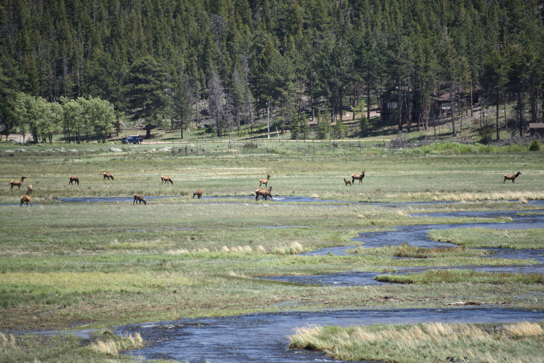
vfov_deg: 4.6
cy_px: 182
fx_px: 4534
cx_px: 272
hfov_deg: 6.9
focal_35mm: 300
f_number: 5.6
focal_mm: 300
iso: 200
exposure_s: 1/640
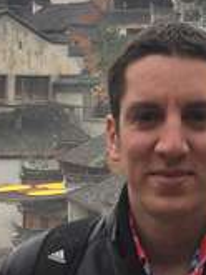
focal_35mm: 158
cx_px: 198
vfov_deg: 12.5
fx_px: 1252
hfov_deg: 9.4
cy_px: 204
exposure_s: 1/590
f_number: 2.2
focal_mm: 4.15
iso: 32
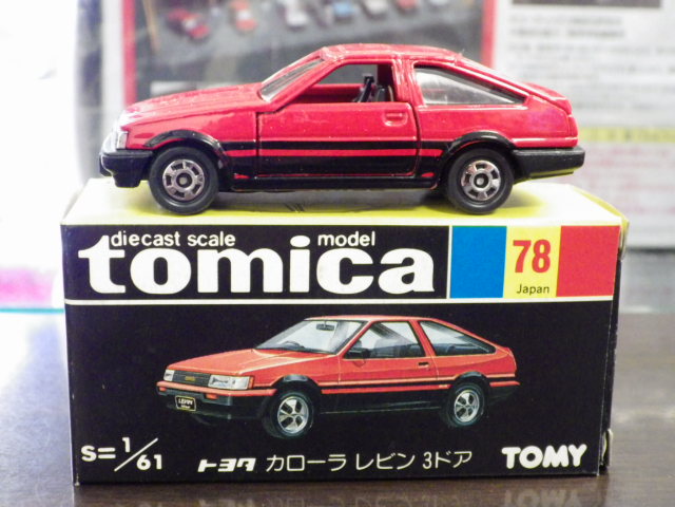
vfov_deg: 24.8
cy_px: 254
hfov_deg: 32.7
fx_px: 1150
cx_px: 338
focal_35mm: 59
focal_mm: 10.7
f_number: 4
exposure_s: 1/25
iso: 1600
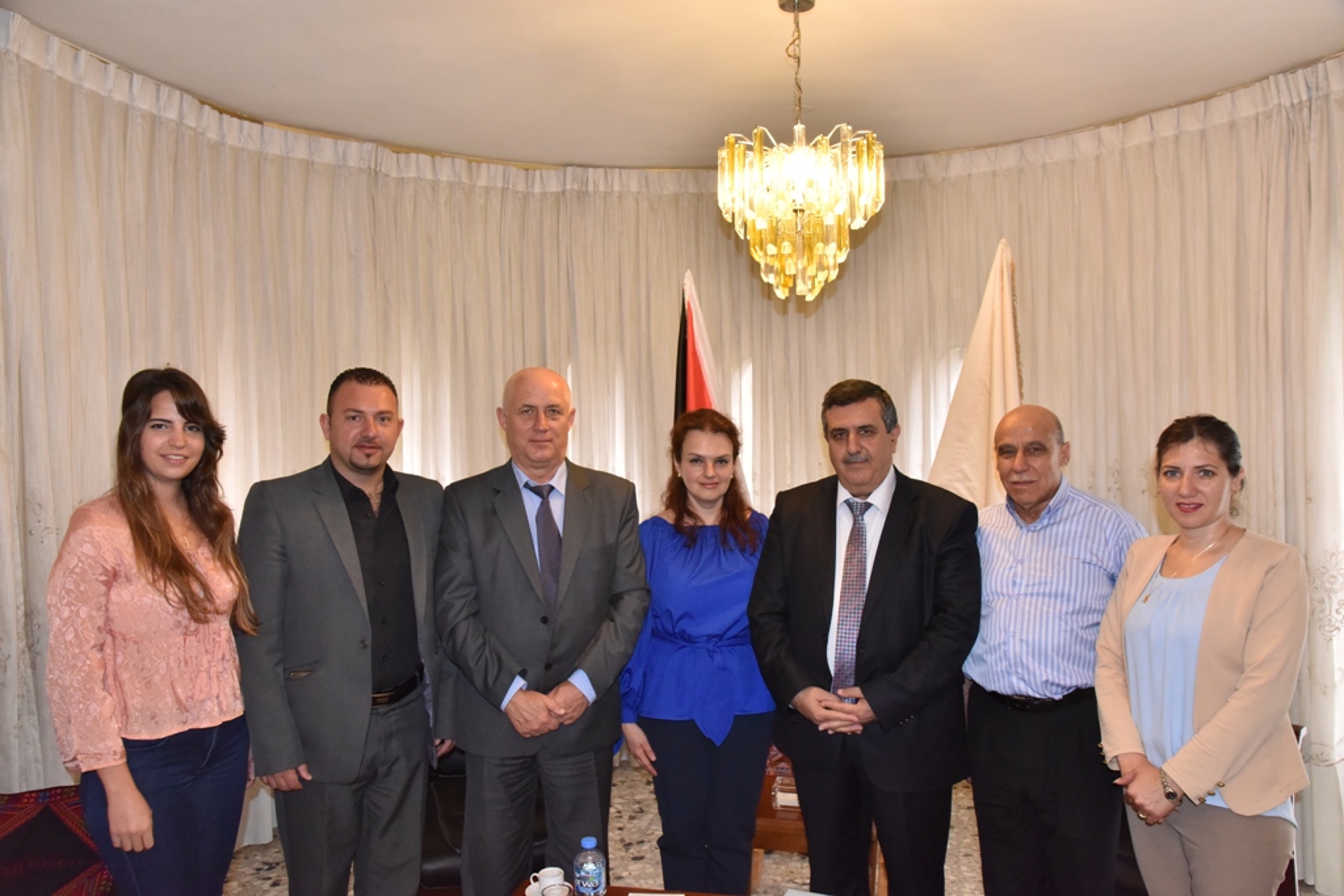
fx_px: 1045
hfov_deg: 65.5
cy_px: 448
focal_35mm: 28
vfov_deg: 46.4
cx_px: 672
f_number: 9
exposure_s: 1/250
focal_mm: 28
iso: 3200
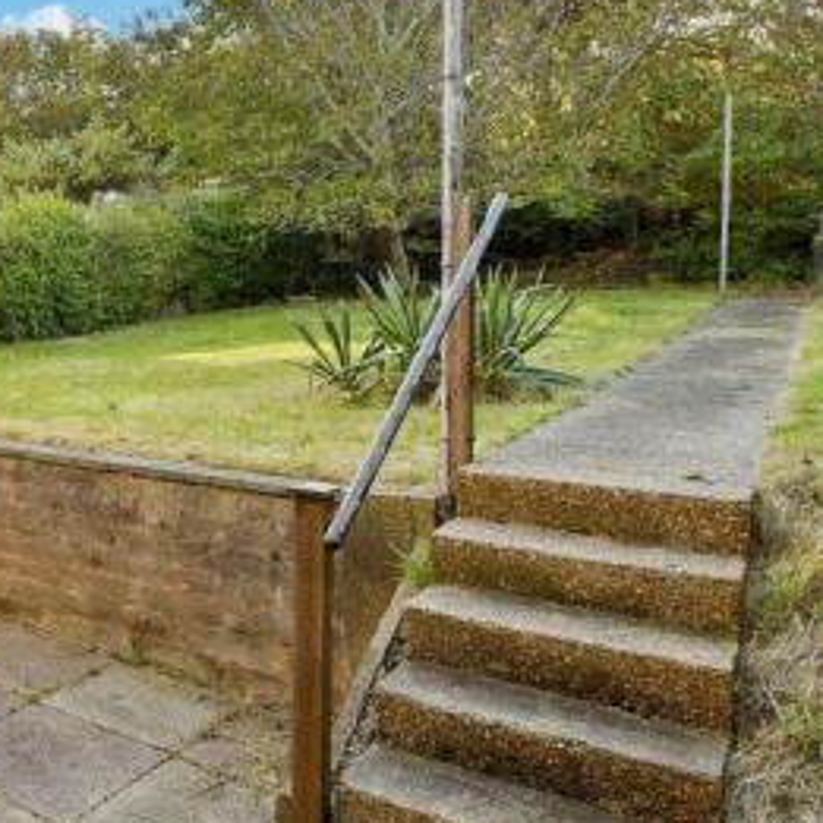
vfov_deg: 51.1
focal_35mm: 32
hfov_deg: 41.4
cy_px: 393
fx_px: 861
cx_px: -71
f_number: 6.3
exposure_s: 1/100
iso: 160
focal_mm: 10
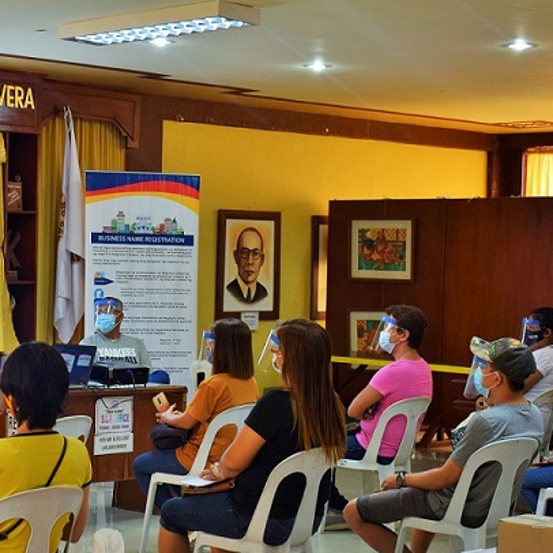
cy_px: 341
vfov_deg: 21.1
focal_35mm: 82
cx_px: 135
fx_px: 1482
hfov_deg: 21.0
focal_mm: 34
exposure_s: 1/60
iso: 720
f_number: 4.5
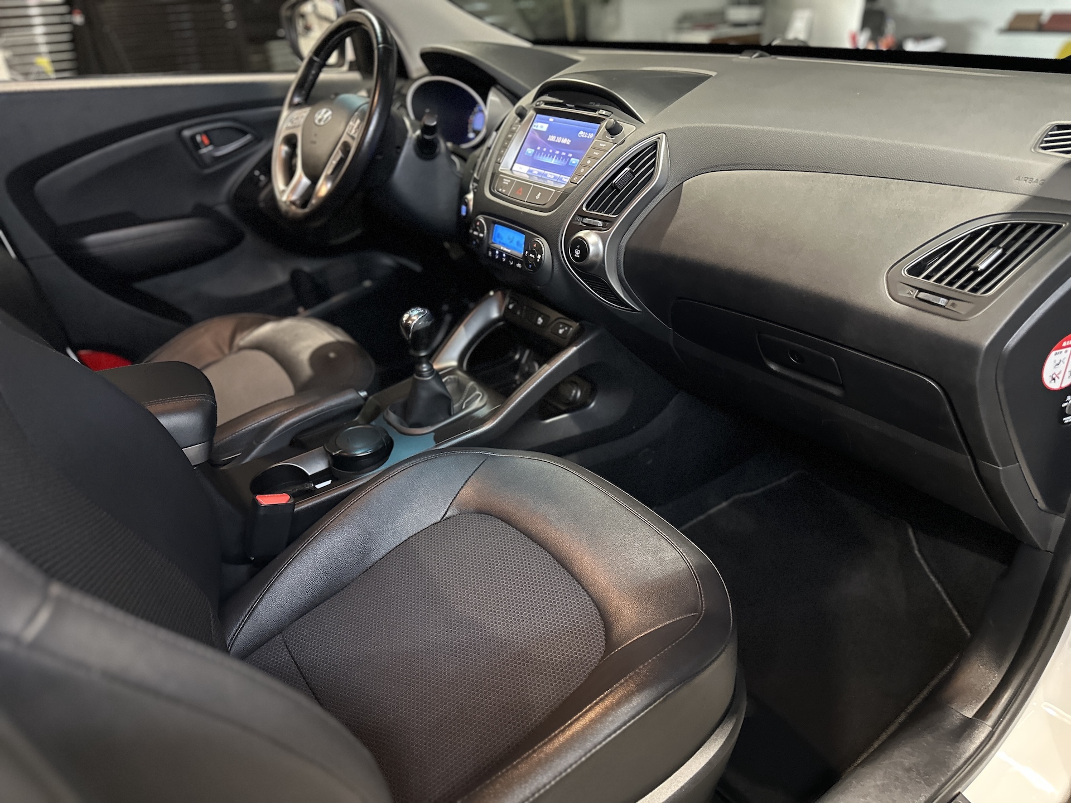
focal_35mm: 24
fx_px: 743
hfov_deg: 71.6
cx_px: 536
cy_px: 402
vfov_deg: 56.8
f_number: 1.78
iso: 1000
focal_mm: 6.86
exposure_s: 1/30
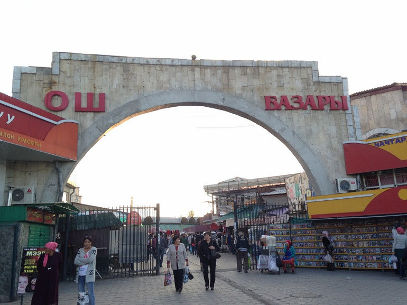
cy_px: 152
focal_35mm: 33
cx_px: 204
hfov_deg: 55.4
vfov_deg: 42.9
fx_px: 388
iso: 50
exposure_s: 1/133
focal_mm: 4.12
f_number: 2.4
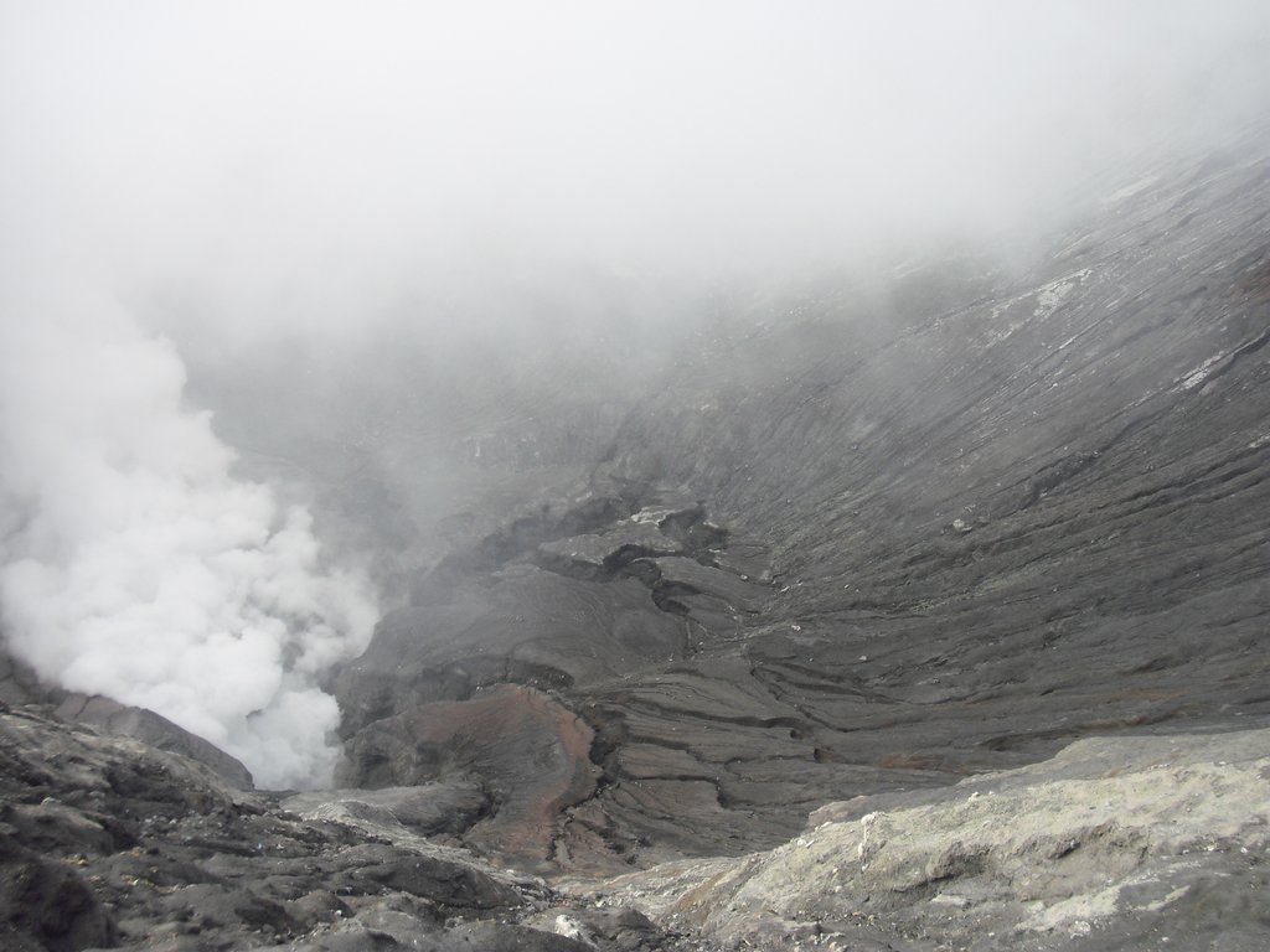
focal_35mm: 38
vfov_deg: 37.7
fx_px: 1394
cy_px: 476
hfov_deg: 49.0
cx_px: 635
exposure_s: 1/400
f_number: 2.8
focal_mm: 6.2
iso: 100
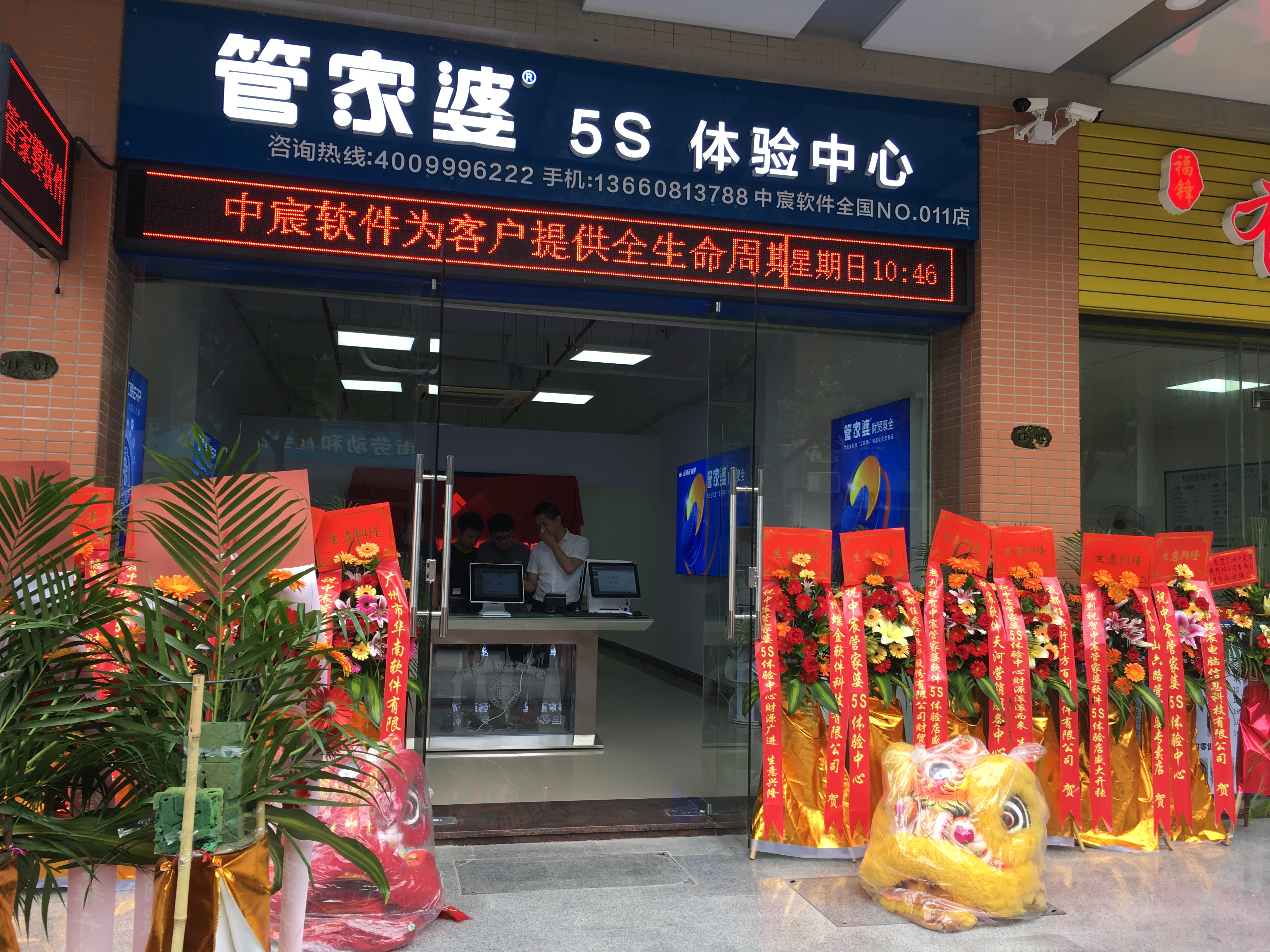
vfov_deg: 48.2
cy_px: 476
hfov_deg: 61.7
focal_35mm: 29
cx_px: 635
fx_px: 1064
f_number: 2.2
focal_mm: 4.15
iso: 25
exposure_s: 1/122
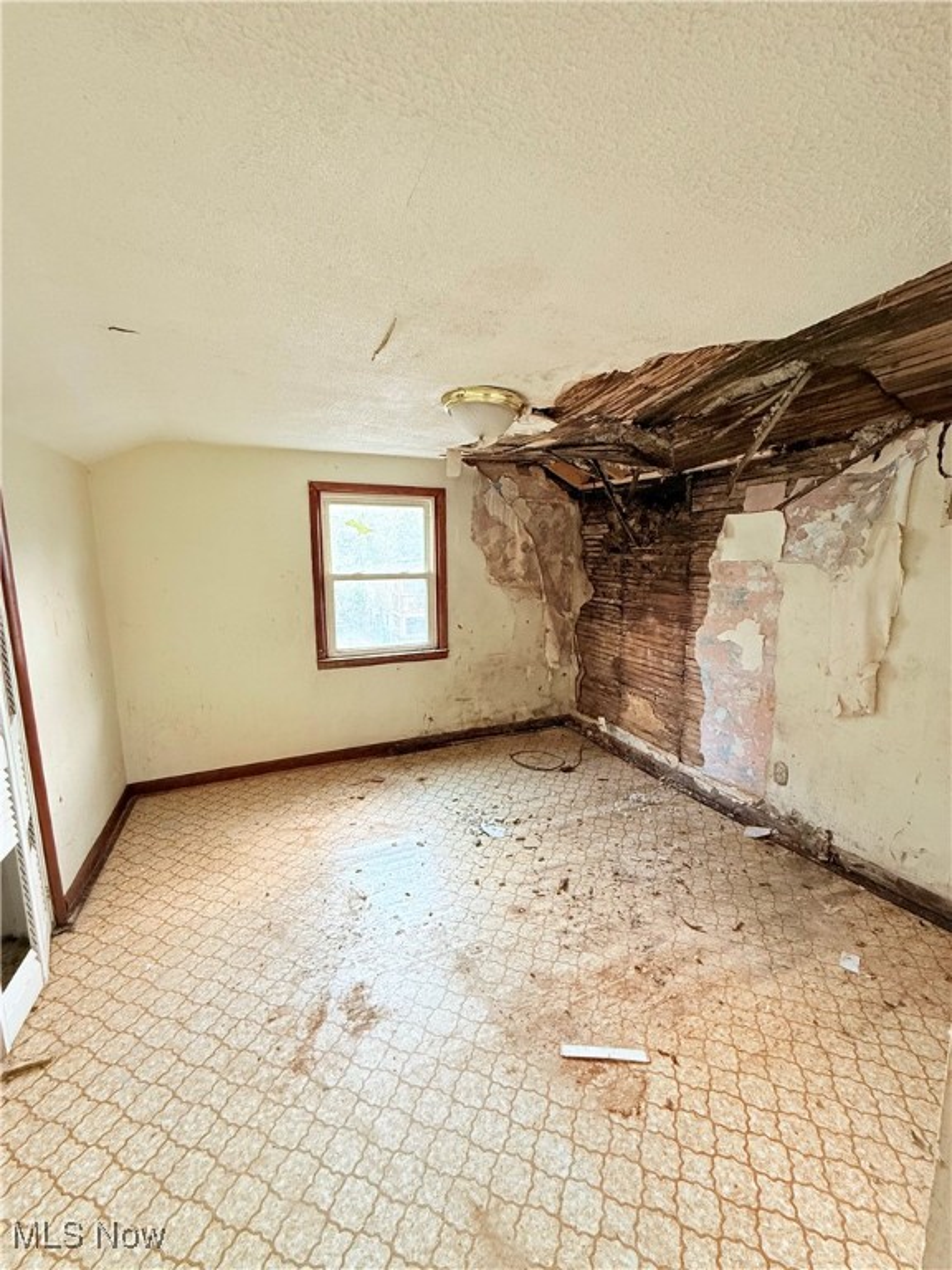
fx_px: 513
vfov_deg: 102.1
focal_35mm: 14
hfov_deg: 85.7
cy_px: 635
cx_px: 476
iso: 200
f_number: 2.2
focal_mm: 2.22
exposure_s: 1/99
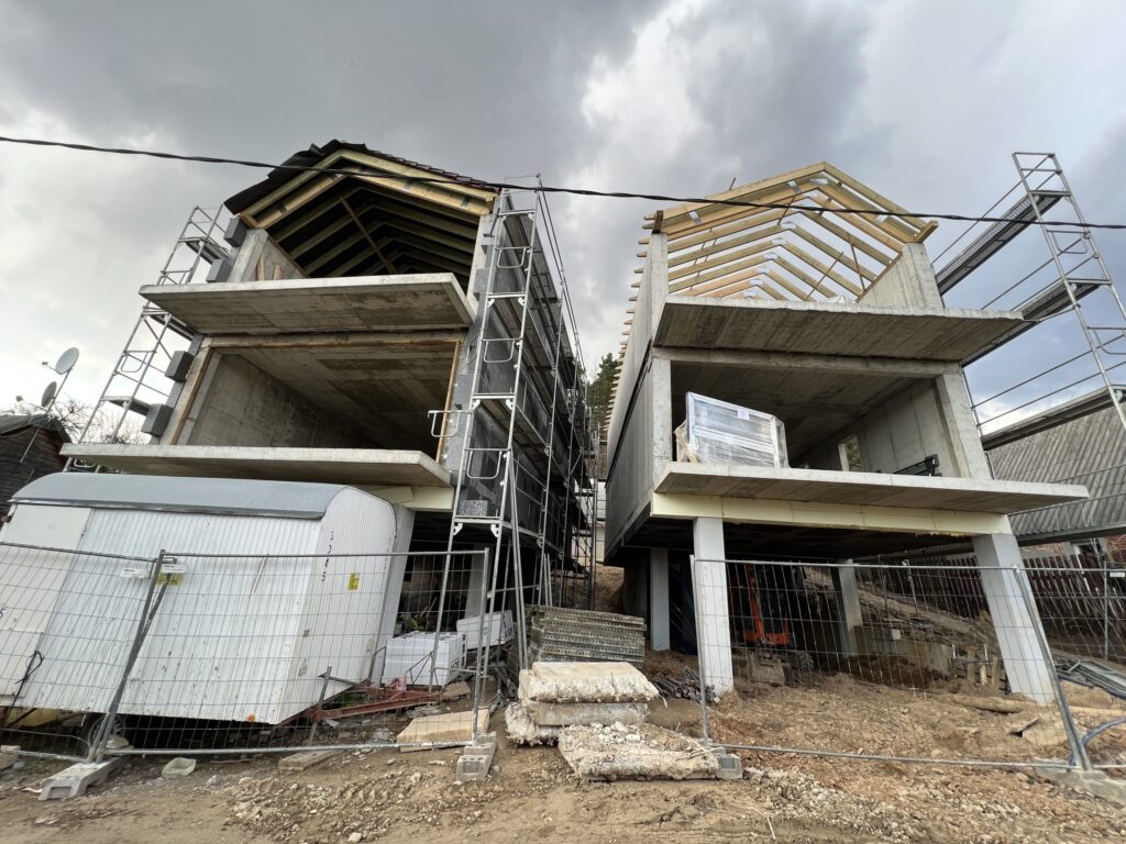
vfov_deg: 89.9
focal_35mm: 13
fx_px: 423
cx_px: 563
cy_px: 422
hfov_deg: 106.2
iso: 32
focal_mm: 1.57
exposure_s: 1/206
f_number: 1.8
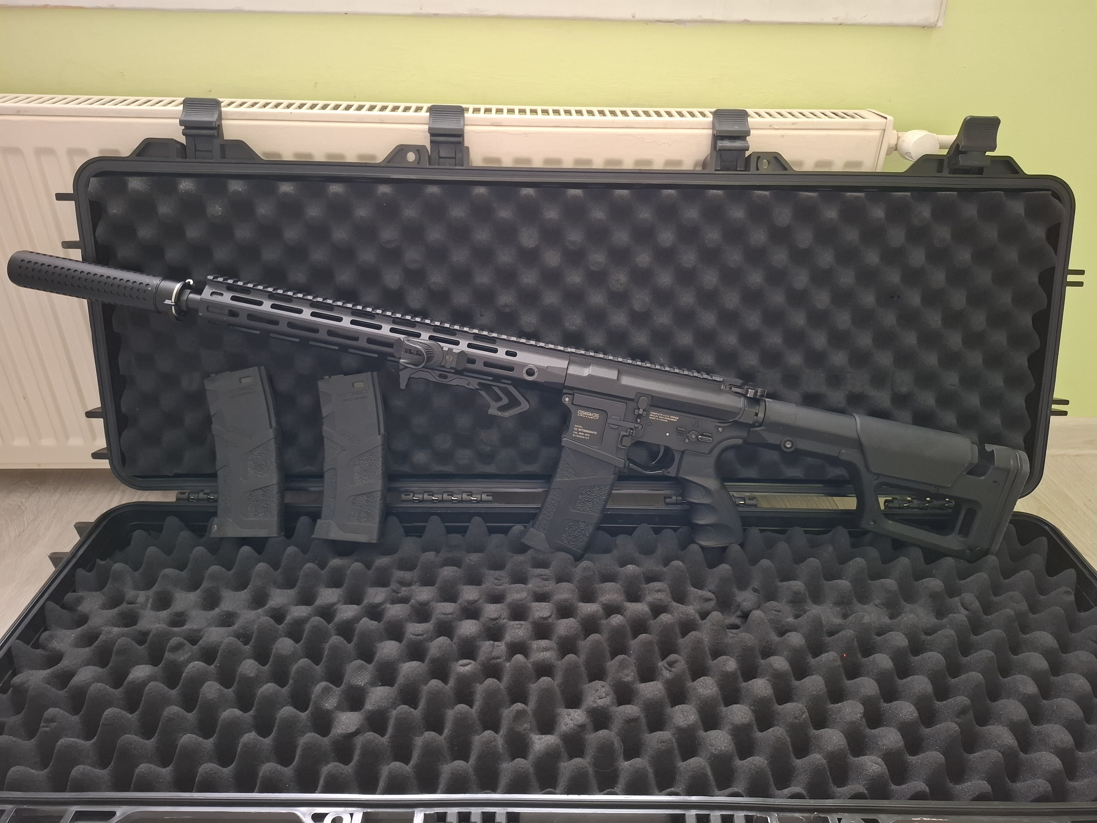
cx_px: 548
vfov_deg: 58.9
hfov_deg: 73.9
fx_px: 729
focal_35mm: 23
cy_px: 412
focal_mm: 5.54
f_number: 1.8
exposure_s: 1/25
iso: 500
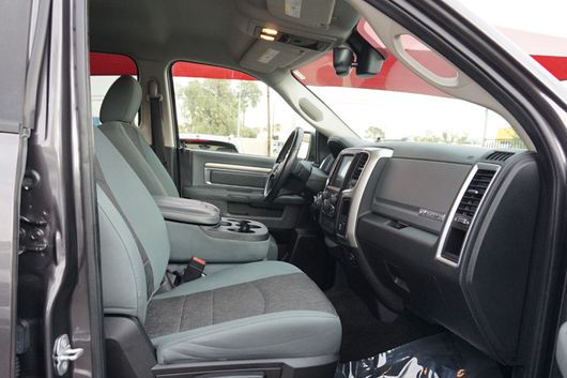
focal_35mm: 29
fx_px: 457
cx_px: 257
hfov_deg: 63.5
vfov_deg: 44.9
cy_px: 211
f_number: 4
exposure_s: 1/160
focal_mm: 16
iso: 800
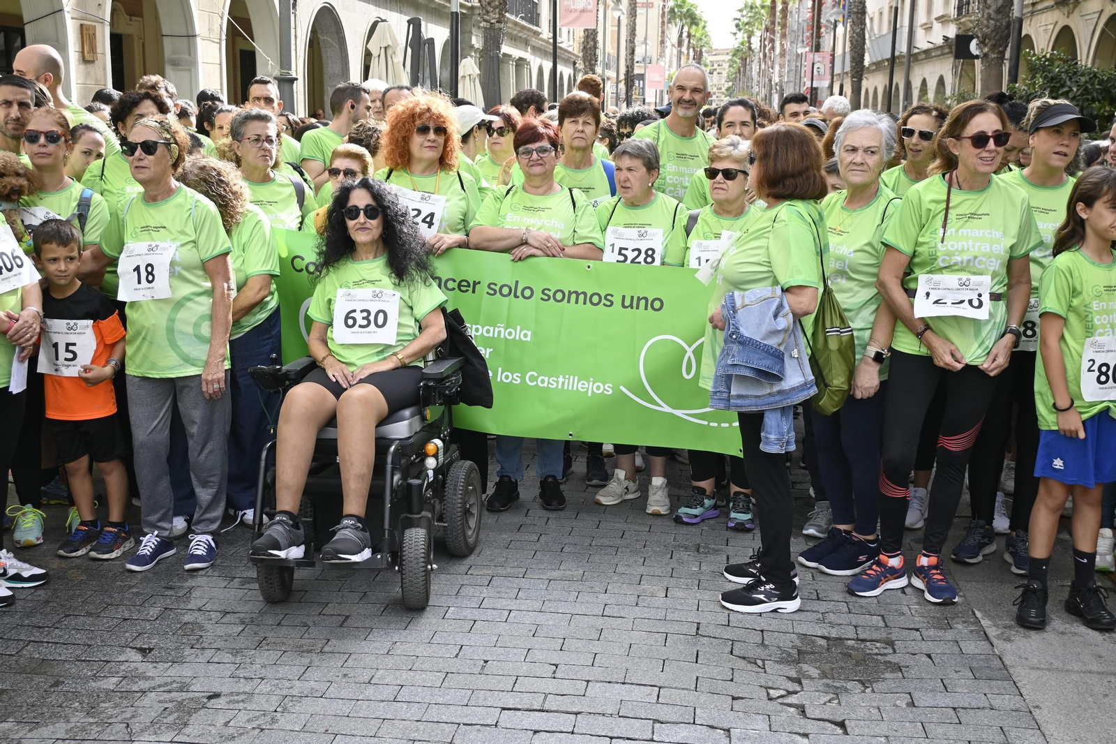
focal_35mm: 40
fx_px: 1232
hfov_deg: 48.7
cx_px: 558
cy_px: 372
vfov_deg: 33.6
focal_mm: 26.5
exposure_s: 1/800
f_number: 5
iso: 400
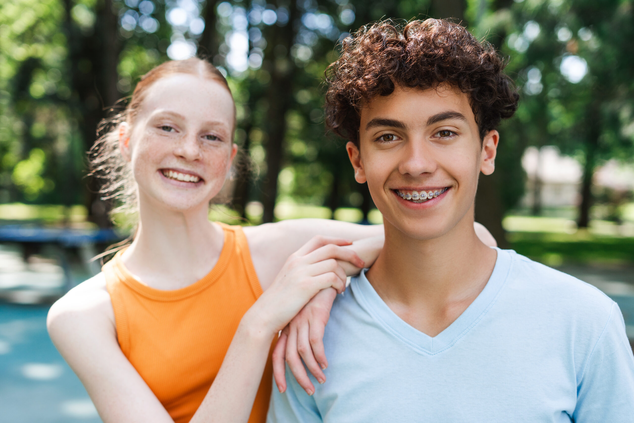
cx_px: 317
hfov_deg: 39.6
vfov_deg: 27.0
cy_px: 212
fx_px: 881
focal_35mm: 50
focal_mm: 50
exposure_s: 1/800
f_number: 2.8
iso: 400
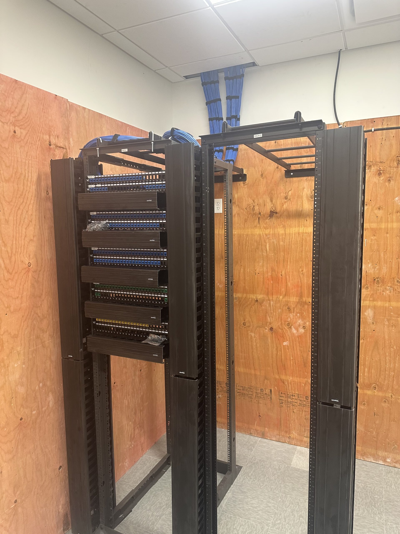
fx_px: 370
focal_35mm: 24
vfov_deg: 71.6
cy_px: 267
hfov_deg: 56.8
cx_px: 200
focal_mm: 6.86
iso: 250
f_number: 1.78
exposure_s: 1/72
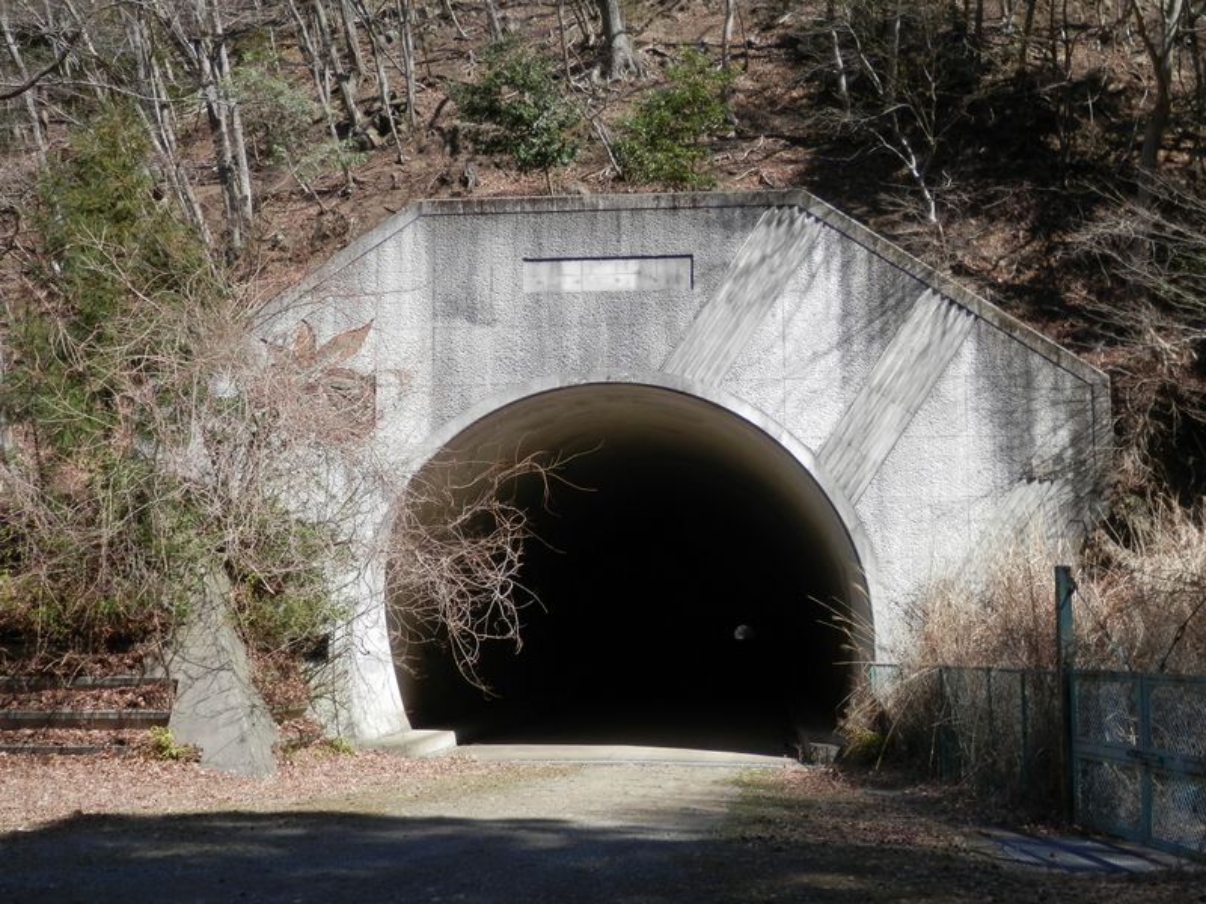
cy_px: 452
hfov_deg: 42.1
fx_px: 1568
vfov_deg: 32.2
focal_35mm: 45
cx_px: 603
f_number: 3.8
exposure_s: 1/400
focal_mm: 8
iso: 80
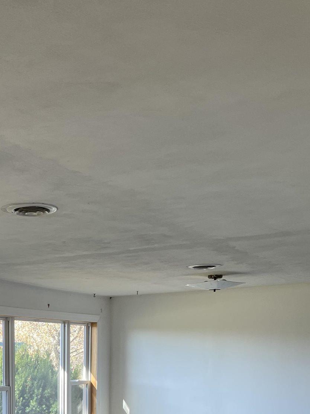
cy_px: 409
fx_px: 645
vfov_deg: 32.8
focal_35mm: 54
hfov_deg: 25.7
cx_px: 0
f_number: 1.6
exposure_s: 1/121
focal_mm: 4.2
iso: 50
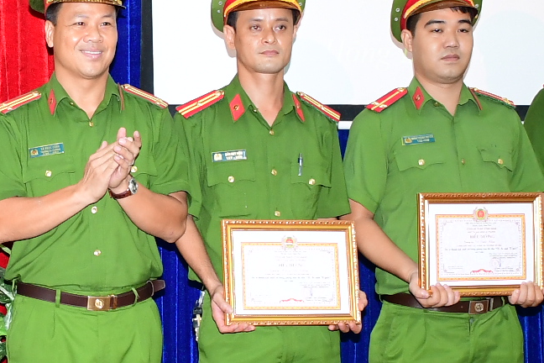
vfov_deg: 11.8
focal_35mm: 116
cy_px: 114
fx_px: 1753
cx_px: 78
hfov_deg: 17.4
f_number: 3.5
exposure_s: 1/200
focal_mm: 18
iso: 640
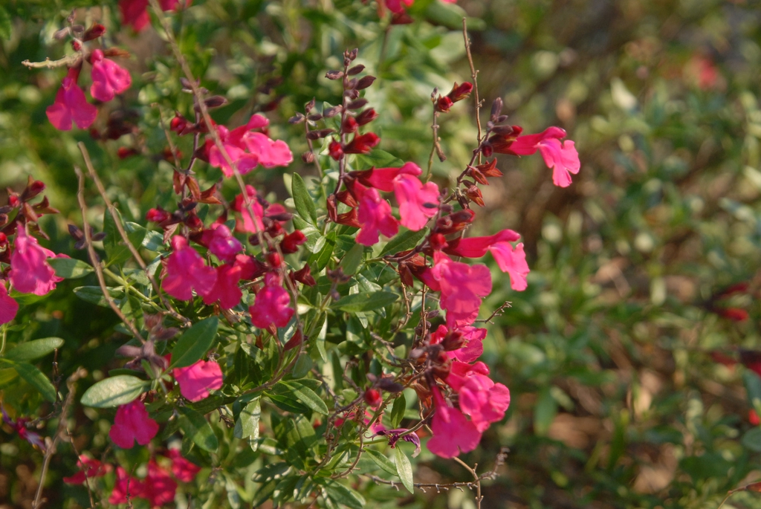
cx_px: 380
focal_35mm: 165
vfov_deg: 8.3
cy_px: 254
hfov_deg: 12.4
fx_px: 3491
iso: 400
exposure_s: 1/250
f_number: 8
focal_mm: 110
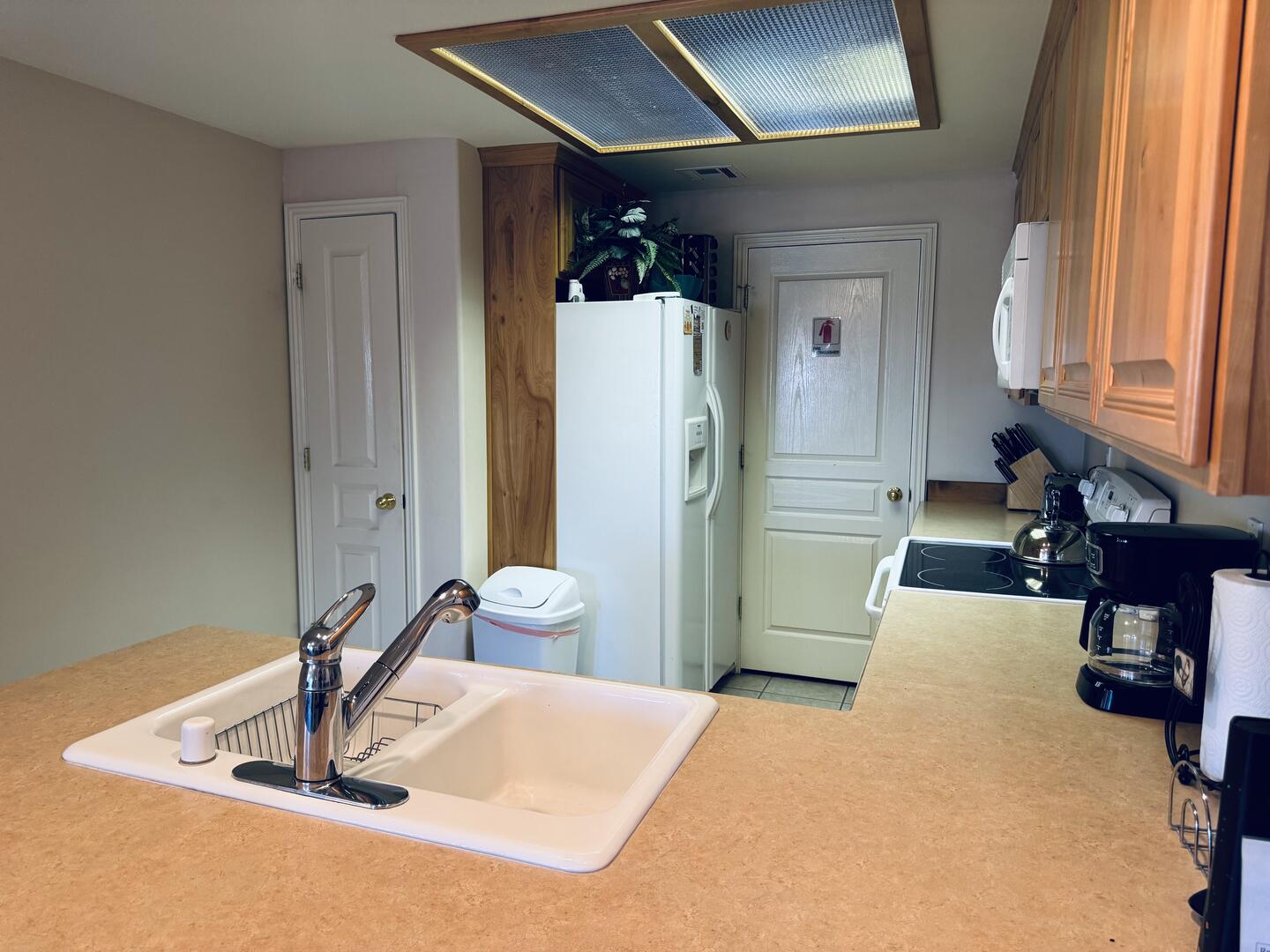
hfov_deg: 71.6
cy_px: 476
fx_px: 881
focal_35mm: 24
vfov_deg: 56.8
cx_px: 635
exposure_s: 1/60
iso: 160
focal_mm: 6.76
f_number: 1.78
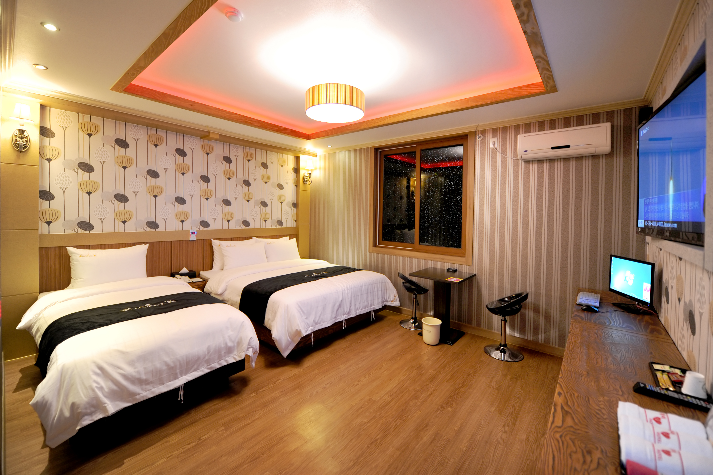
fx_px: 277
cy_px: 238
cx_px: 356
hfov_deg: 104.3
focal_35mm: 14
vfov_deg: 81.1
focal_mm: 14
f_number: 2.8
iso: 400
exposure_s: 1/25
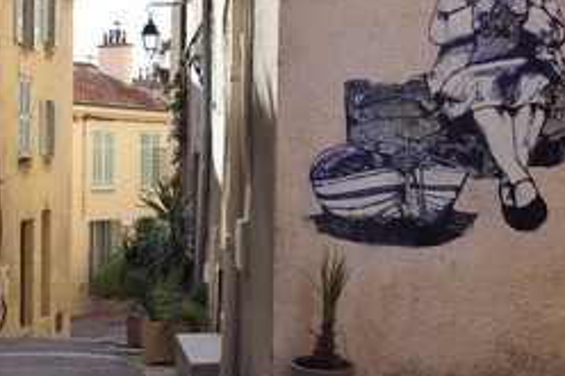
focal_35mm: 61
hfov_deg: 32.9
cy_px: 164
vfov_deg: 22.2
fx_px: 957
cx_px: 260
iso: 200
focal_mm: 36
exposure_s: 1/160
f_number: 9
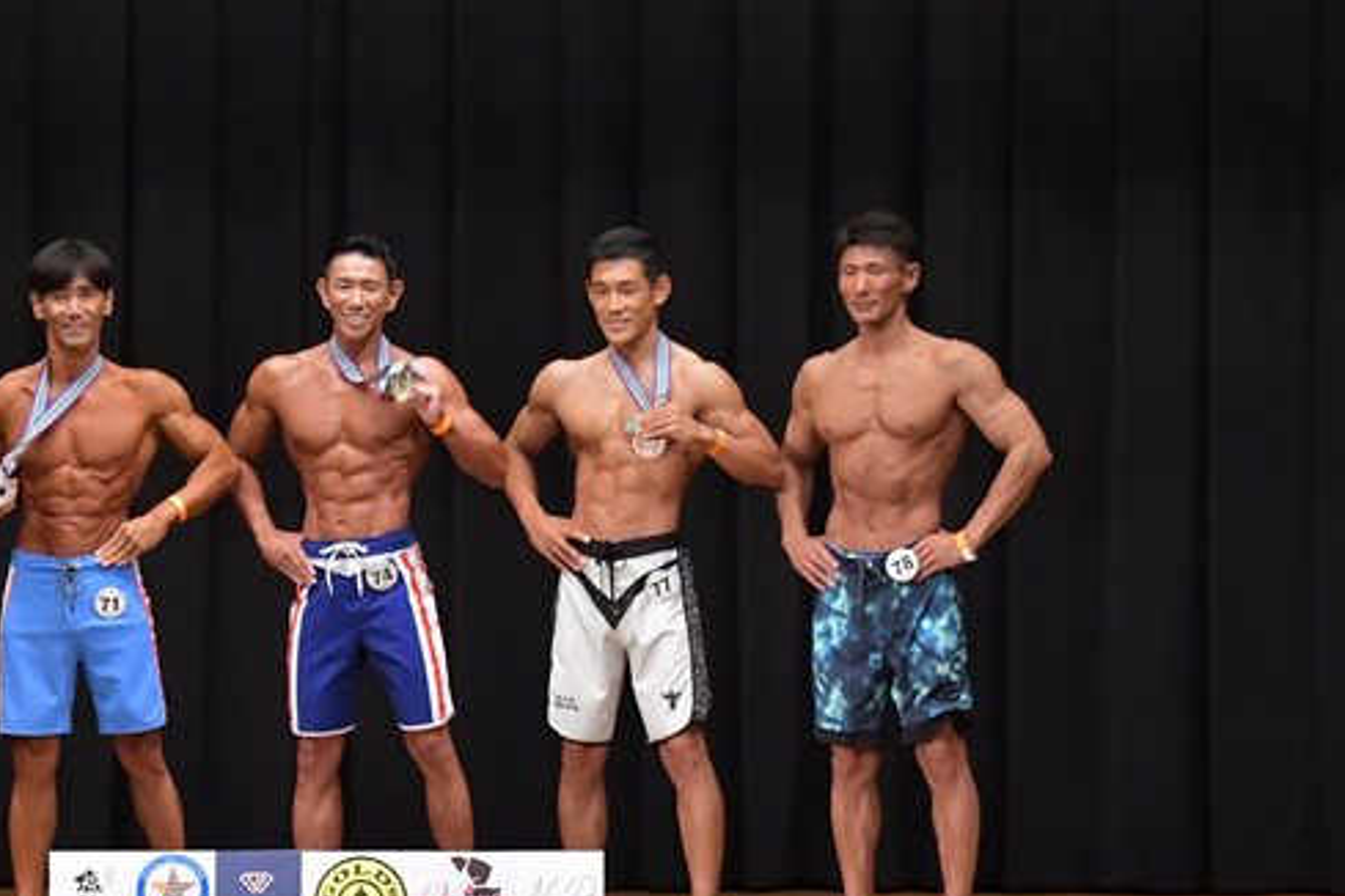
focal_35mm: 214
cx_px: 307
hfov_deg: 9.6
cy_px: 679
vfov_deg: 6.4
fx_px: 7995
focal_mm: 90
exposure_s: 1/400
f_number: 5.6
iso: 6400
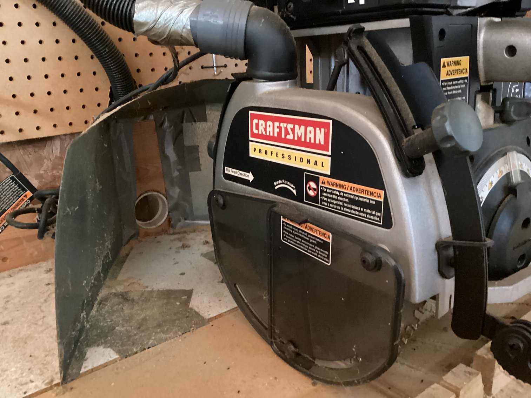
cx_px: 266
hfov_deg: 58.3
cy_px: 199
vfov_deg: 45.4
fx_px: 476
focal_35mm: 31
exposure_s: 1/17
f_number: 2.4
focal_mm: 3.3
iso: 800
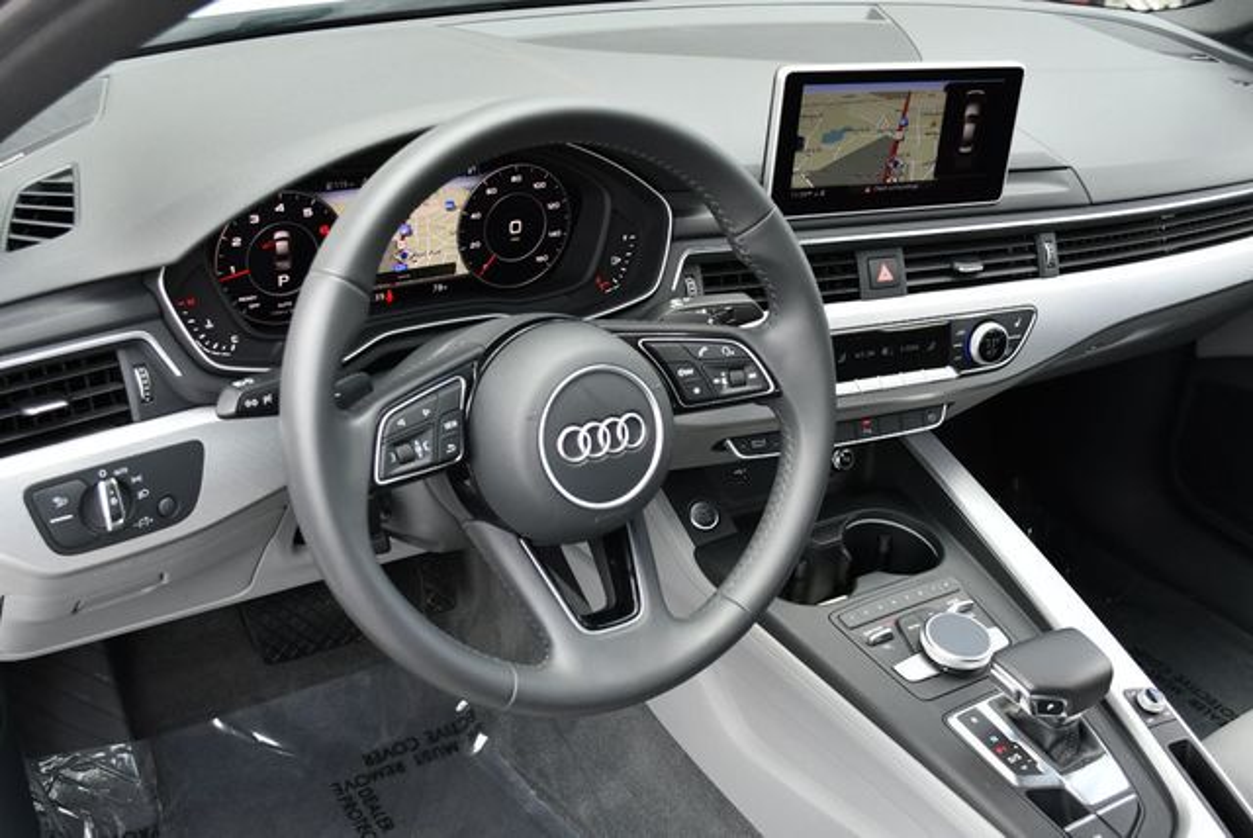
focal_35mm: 44
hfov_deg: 44.5
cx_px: 626
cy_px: 419
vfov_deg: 30.6
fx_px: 1533
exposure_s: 1/250
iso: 400
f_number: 4.5
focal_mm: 22
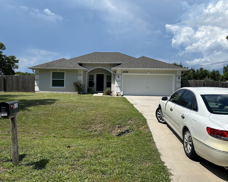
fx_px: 189
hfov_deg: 62.1
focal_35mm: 28
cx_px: 103
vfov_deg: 51.5
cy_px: 89
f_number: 1.5
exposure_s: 1/6579
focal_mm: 5.7
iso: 50
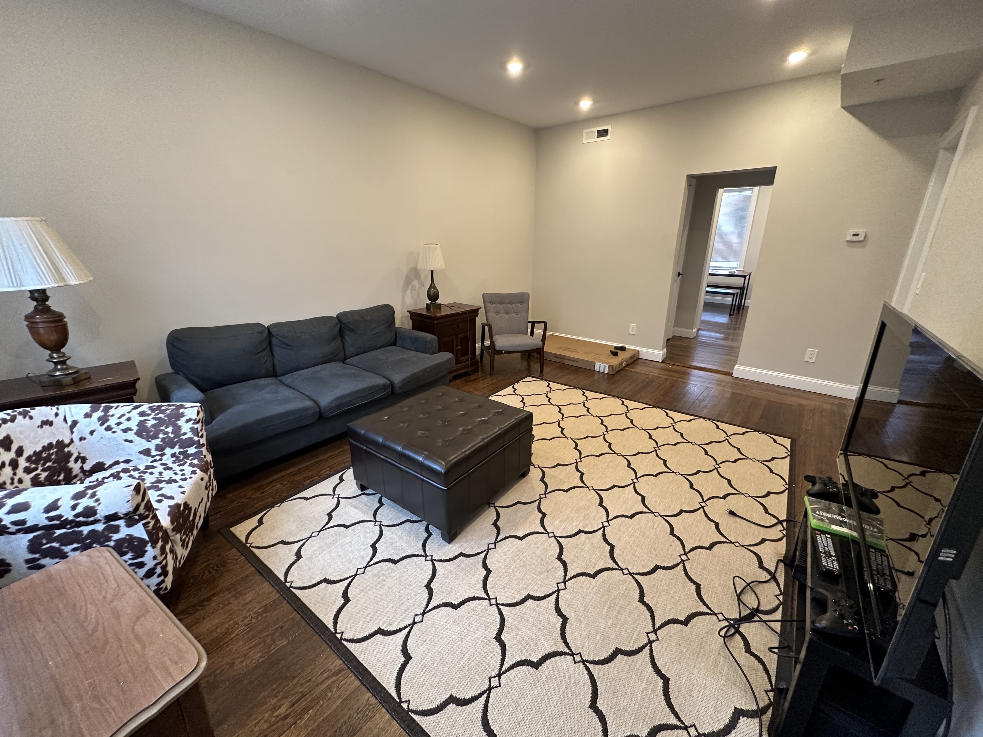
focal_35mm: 14
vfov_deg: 85.7
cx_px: 492
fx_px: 398
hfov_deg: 102.1
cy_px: 368
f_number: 2.2
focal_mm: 2.22
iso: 250
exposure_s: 1/60
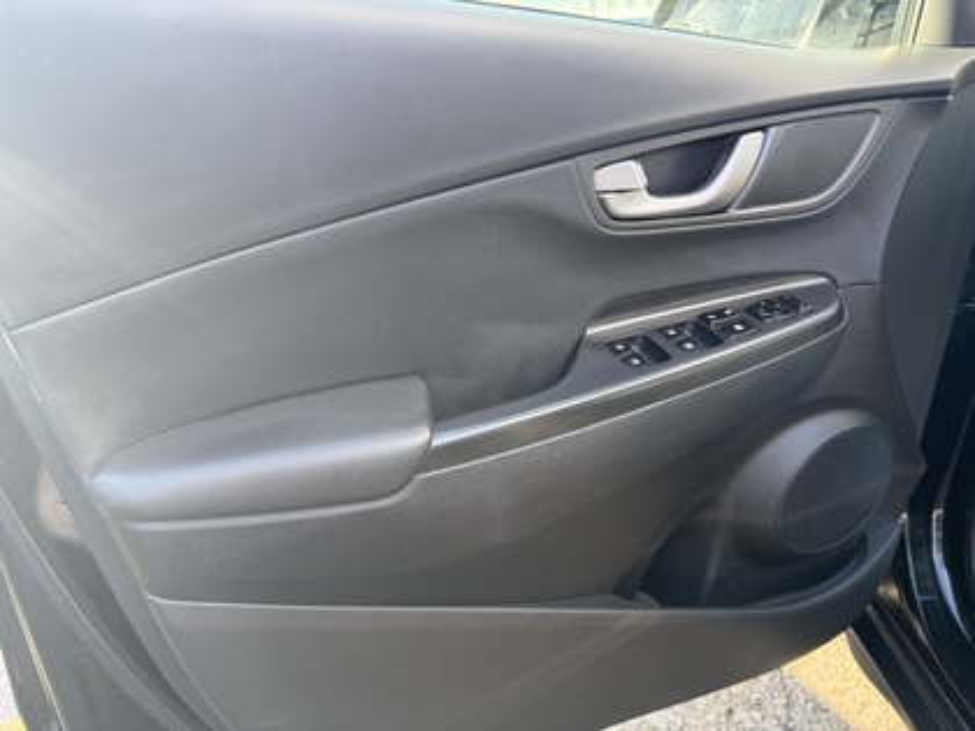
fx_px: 676
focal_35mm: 24
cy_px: 366
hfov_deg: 71.6
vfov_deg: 56.8
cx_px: 488
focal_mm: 6.76
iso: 125
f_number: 1.78
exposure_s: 1/159
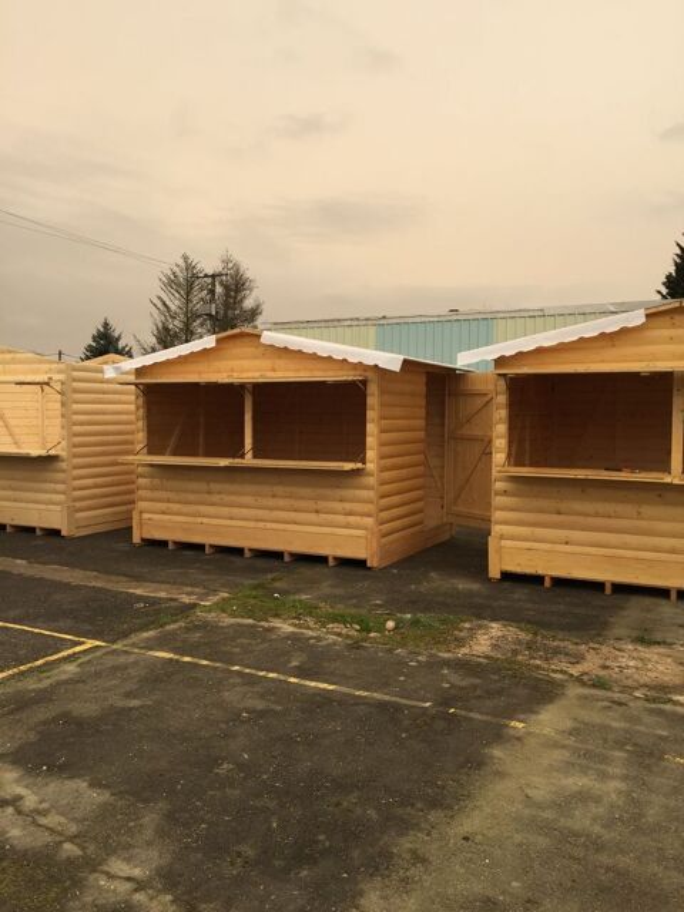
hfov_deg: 48.2
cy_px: 456
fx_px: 764
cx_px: 342
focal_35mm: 29
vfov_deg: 61.7
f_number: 2.2
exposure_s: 1/920
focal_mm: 4.15
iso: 32
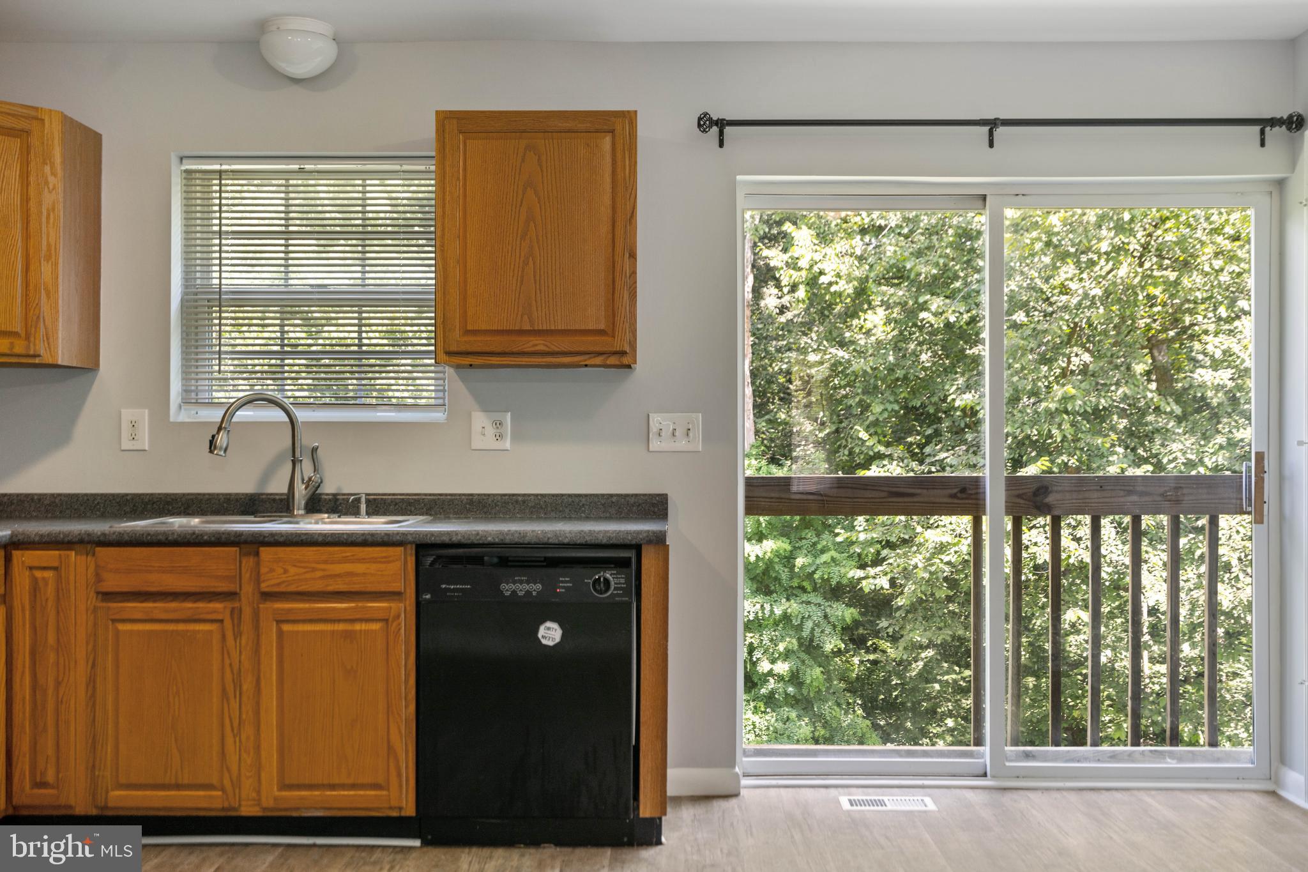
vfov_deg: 37.8
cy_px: 436
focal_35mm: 35
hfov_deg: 54.4
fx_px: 1271
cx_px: 654
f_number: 4
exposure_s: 1/50
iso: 160
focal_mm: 35
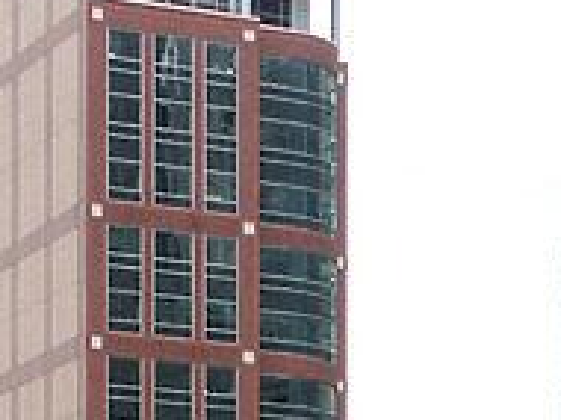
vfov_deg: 7.1
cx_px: 407
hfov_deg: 9.9
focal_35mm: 199
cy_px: 904
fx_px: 3221
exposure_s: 1/90
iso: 64
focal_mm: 8.77
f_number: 8
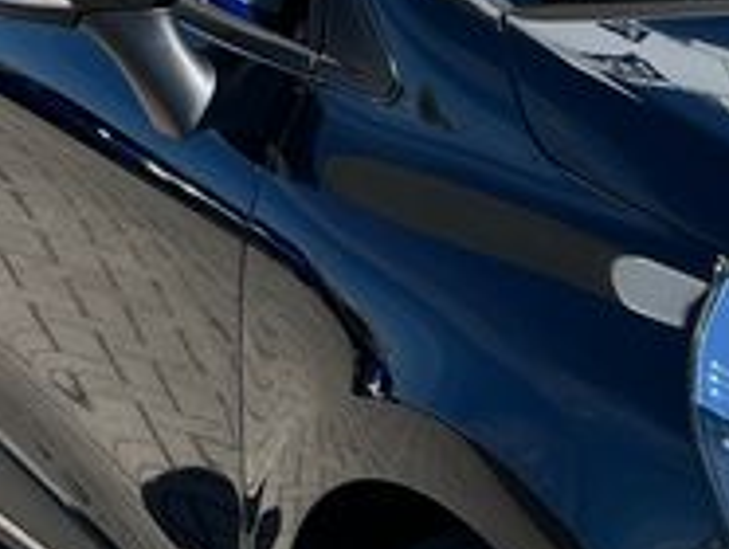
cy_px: 318
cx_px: 999
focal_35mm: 143
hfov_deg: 13.2
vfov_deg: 10.4
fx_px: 3015
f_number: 1.6
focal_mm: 5.1
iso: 50
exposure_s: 1/2463
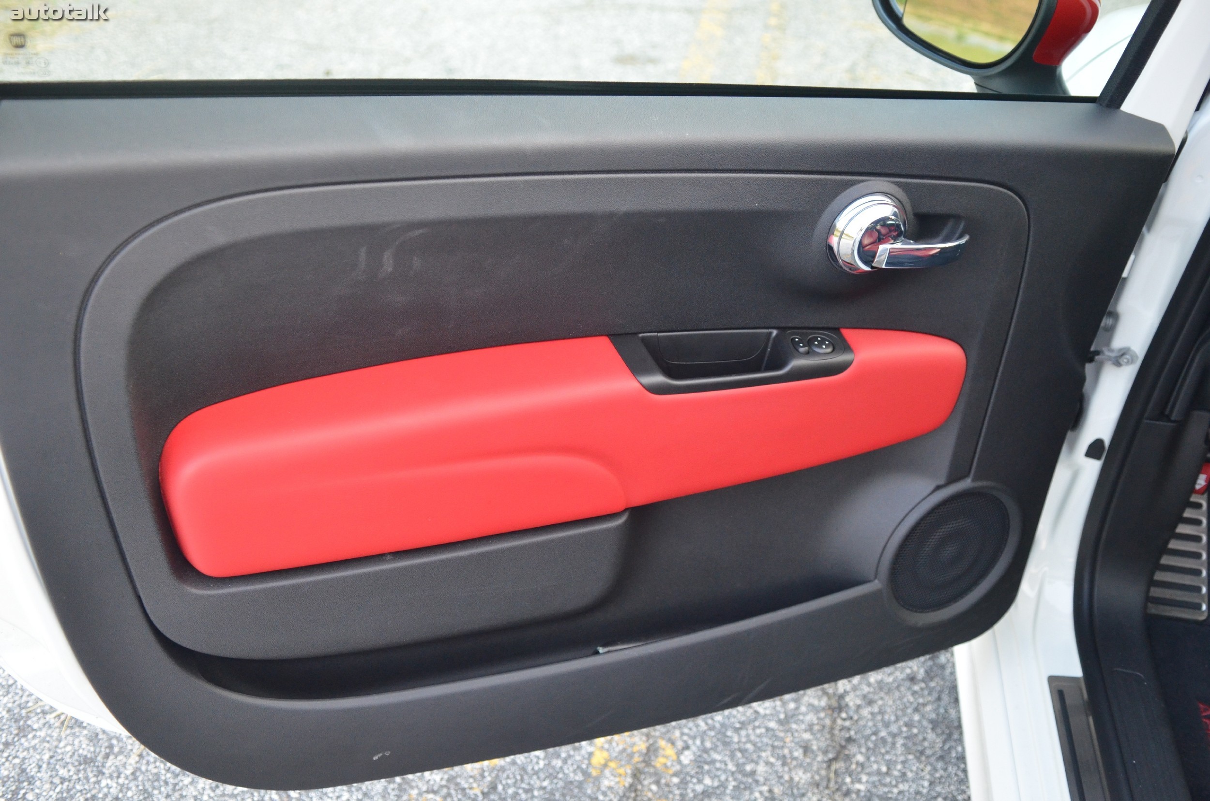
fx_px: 1157
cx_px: 605
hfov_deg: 55.2
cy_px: 400
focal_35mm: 34
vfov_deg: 38.2
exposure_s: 1/100
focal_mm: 23
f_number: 2.8
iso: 1600
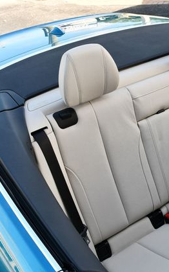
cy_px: 134
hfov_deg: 22.2
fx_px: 413
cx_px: 172
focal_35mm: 56
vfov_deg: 36.3
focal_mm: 18
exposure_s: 1/250
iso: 250
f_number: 5.6
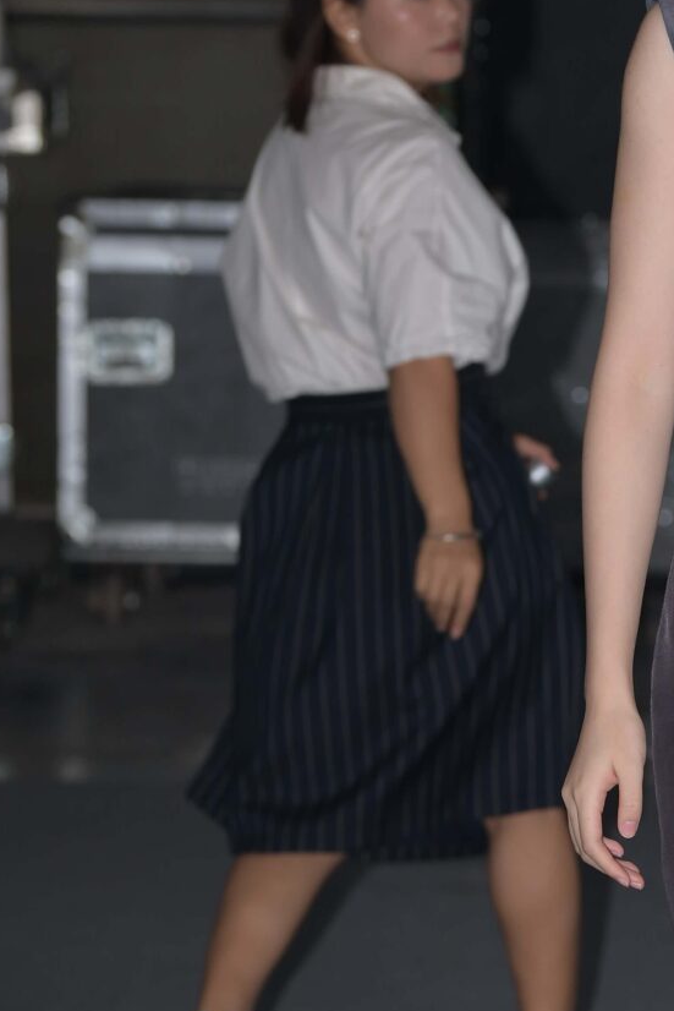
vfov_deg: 6.5
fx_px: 8870
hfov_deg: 4.3
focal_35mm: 316
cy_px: 638
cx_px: 974
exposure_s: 1/250
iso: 200
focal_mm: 102
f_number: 4.5
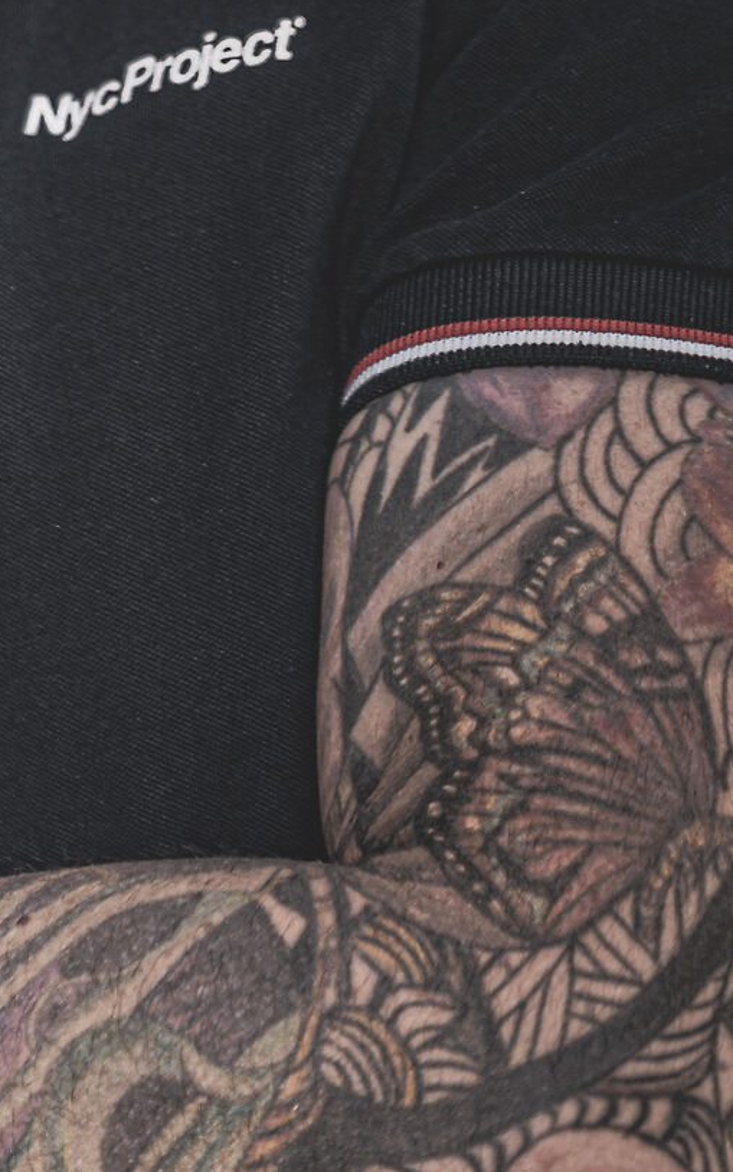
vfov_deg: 3.7
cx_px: -262
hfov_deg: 2.3
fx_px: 18244
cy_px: -284
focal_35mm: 571
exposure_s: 1/160
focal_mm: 190
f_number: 2.8
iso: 100
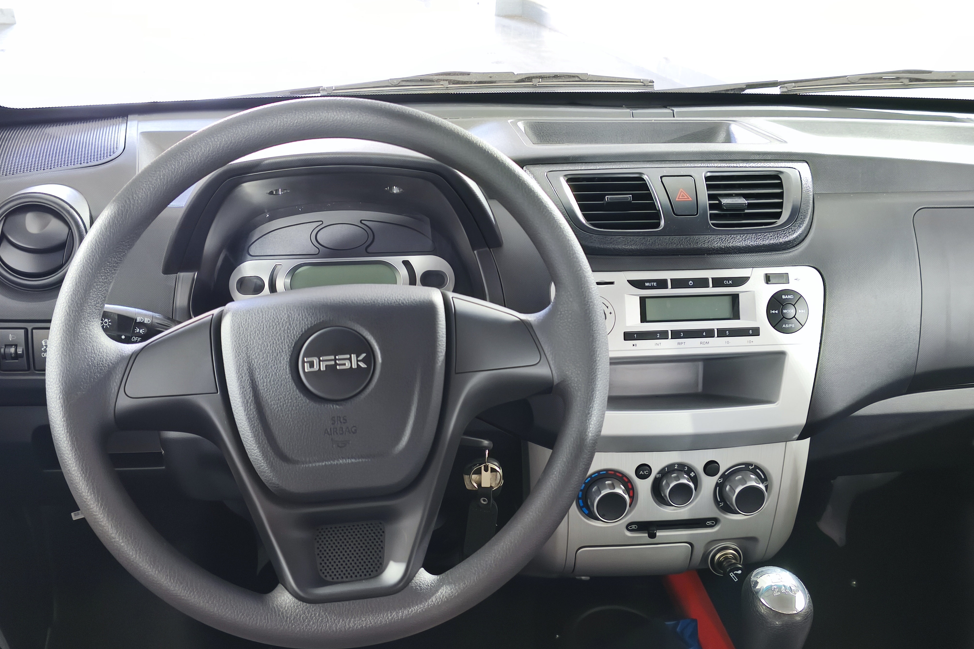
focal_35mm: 35
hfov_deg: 54.4
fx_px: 947
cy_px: 317
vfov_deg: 37.8
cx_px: 492
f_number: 1.7
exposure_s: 1/33.3
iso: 640
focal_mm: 5.35
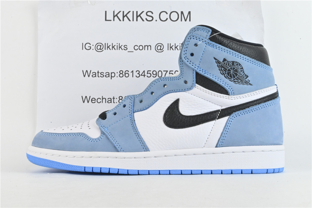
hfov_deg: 35.1
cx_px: 156
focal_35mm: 57
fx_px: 494
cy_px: 104
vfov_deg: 23.8
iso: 1600
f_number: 36
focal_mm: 38
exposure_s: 1/13
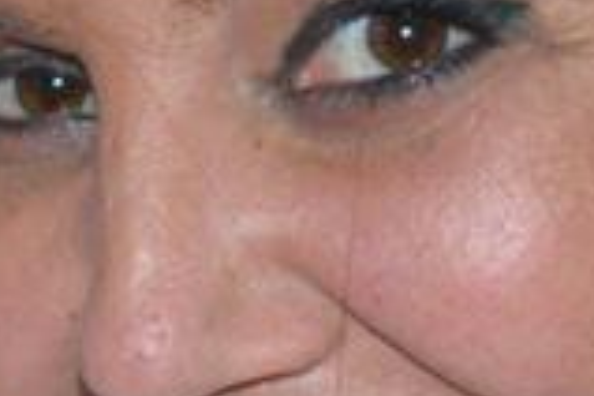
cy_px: 258
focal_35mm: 240
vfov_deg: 5.7
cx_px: 267
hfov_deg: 8.6
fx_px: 3960
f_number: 3.8
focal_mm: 22
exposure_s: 1/60
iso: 2800
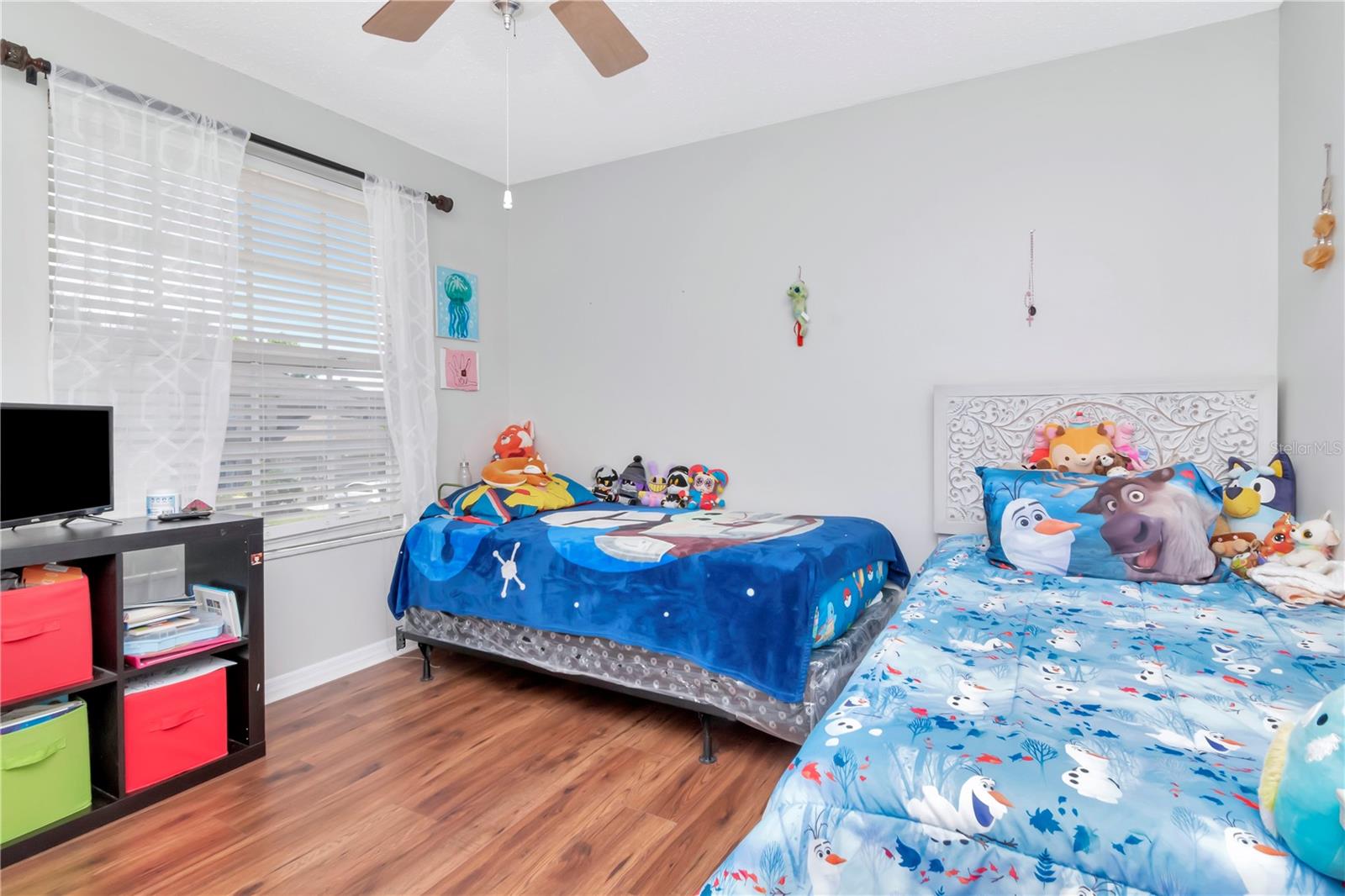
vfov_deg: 72.0
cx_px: 672
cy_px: 448
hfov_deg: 95.0
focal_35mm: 16
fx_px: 616
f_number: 13
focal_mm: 11
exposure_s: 1/200
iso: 800
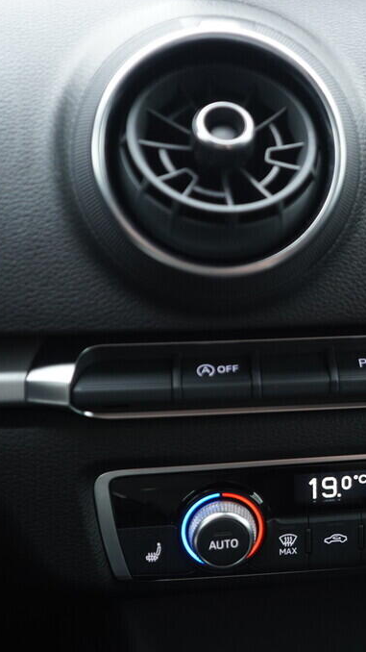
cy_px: 326
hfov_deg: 20.4
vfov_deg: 36.6
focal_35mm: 57
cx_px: 371
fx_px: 984
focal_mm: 24
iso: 400
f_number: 2.8
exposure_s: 1/40
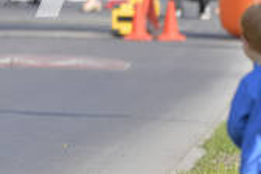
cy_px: -120
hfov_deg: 1.9
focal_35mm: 1065
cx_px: -149
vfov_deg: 1.3
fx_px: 7721
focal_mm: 280
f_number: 6.3
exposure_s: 1/2000
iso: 400
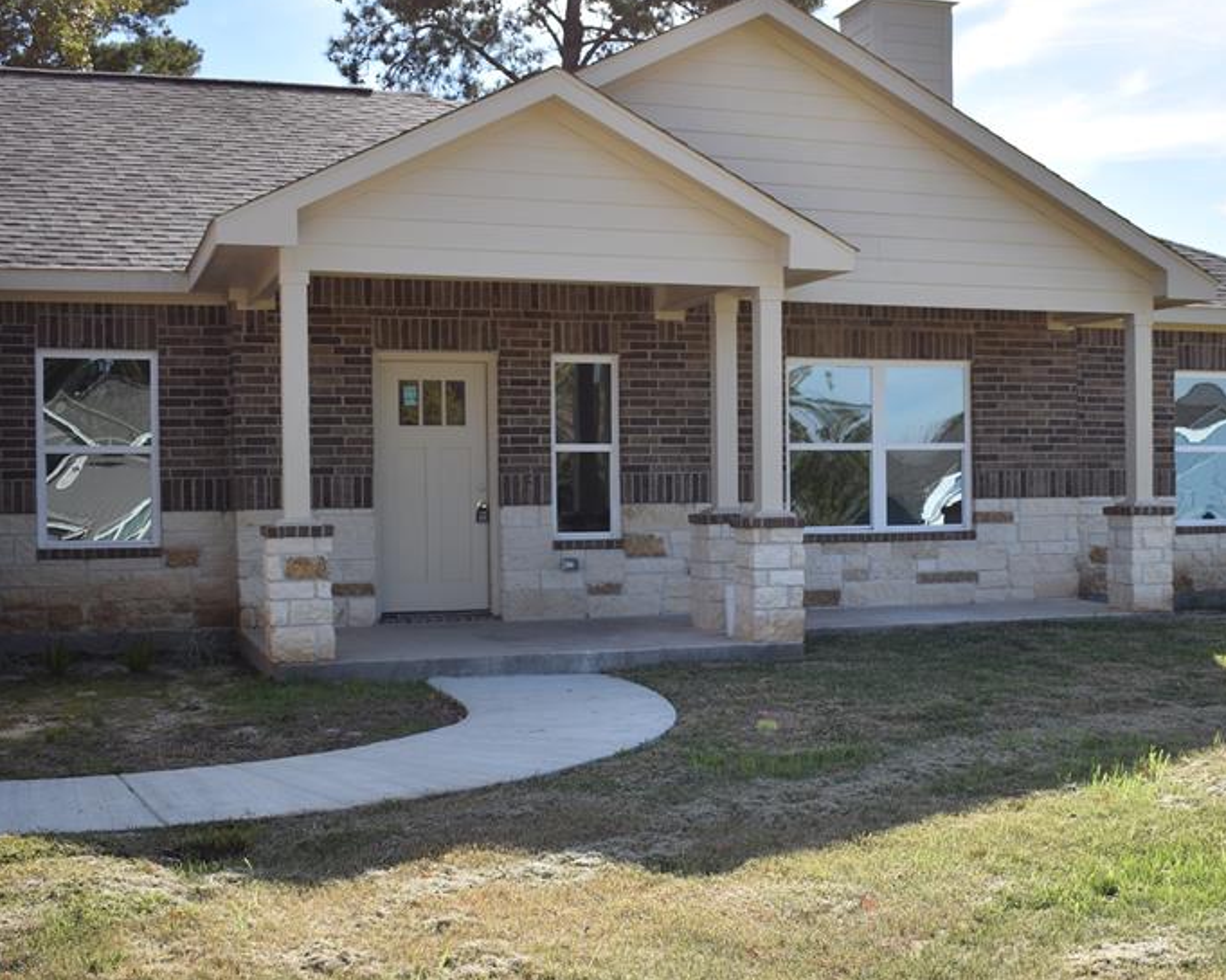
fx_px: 1766
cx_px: 774
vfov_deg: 31.0
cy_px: 535
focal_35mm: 49
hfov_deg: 38.0
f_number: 3.8
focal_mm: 23
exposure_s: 1/640
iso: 100
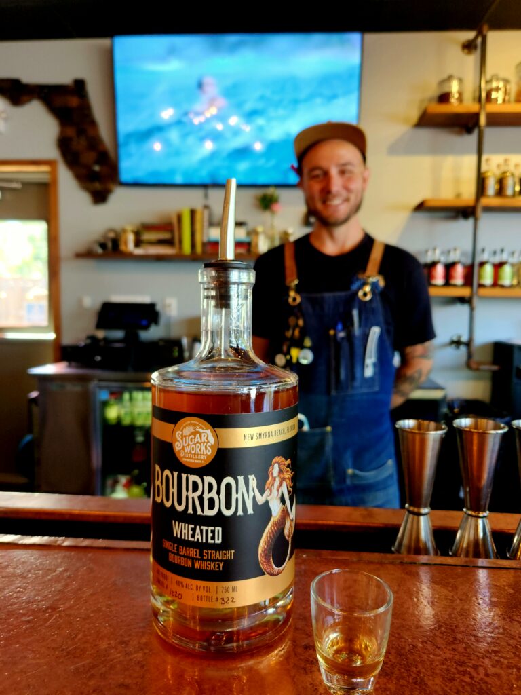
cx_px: 260
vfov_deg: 73.9
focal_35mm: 23
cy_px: 348
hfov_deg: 58.9
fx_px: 462
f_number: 1.8
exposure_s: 1/60.2
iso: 100
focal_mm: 5.4
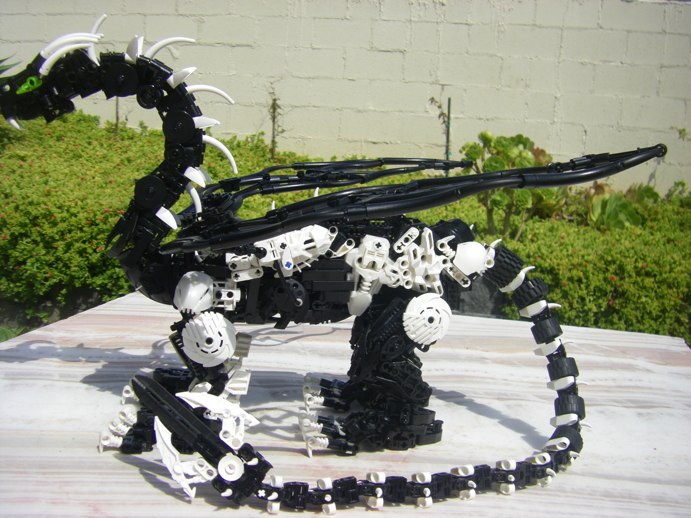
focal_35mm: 38
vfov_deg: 37.7
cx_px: 346
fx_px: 759
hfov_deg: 49.0
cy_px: 259
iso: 64
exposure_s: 1/320
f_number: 7
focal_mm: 6.3
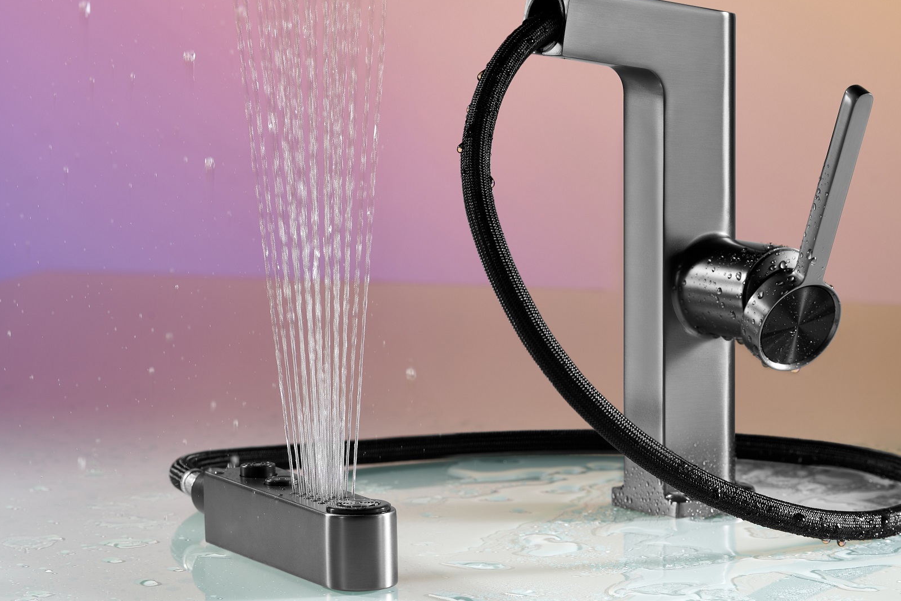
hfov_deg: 13.6
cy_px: 281
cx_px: 536
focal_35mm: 151
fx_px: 3780
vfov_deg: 9.1
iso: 64
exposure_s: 1
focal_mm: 120
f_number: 10
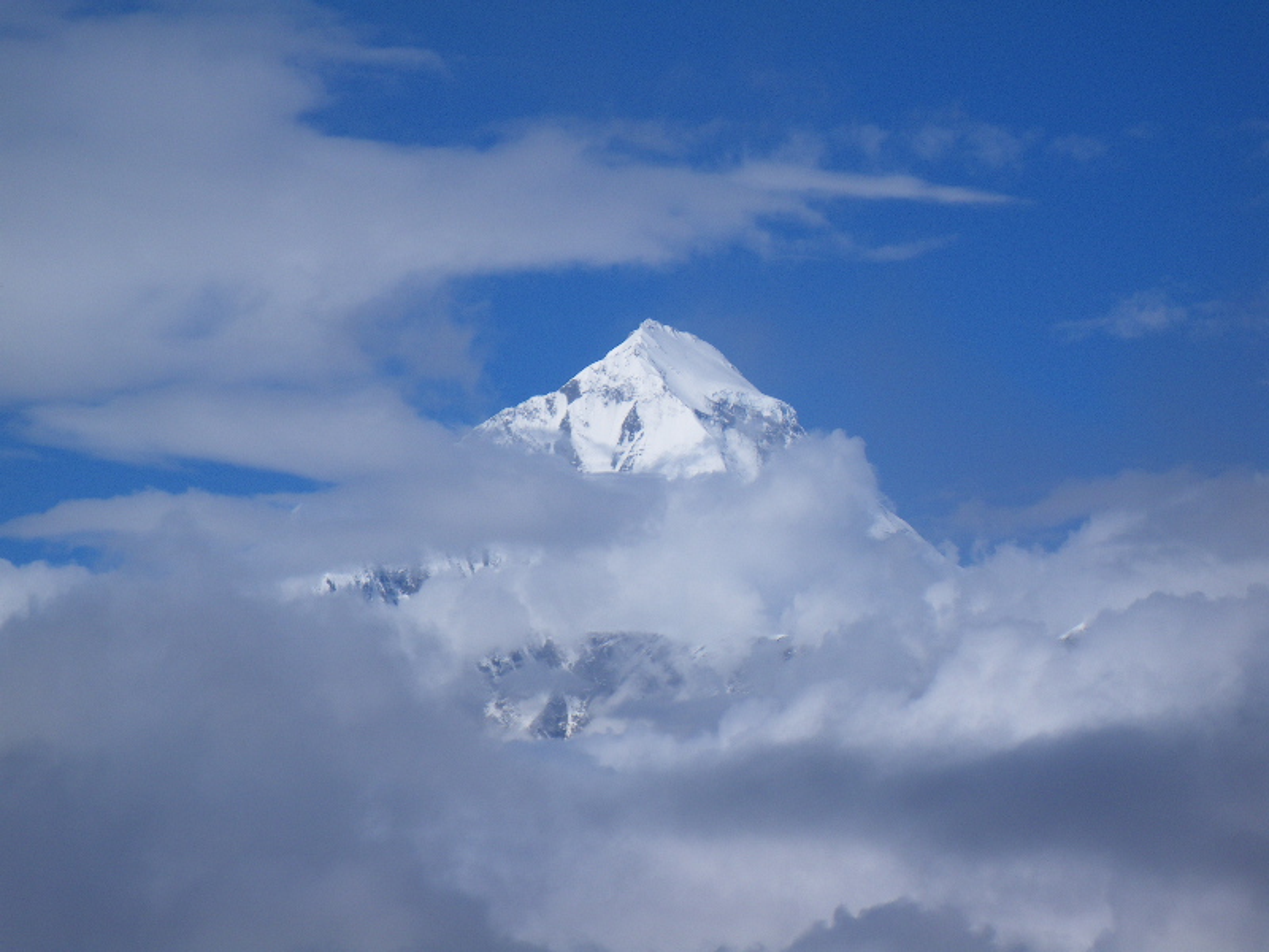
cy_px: 476
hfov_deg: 14.1
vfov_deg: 10.6
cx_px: 634
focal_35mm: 140
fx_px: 5132
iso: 50
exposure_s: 1/400
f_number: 6.6
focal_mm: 25
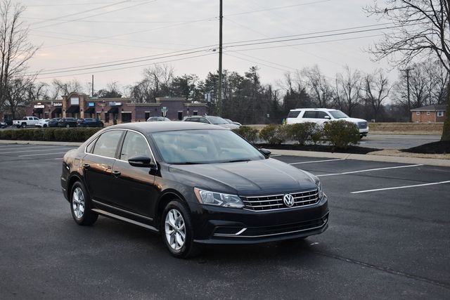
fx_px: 638
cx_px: 225
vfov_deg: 26.5
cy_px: 150
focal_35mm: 51
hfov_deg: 38.9
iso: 450
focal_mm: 34
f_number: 4.5
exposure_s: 1/250
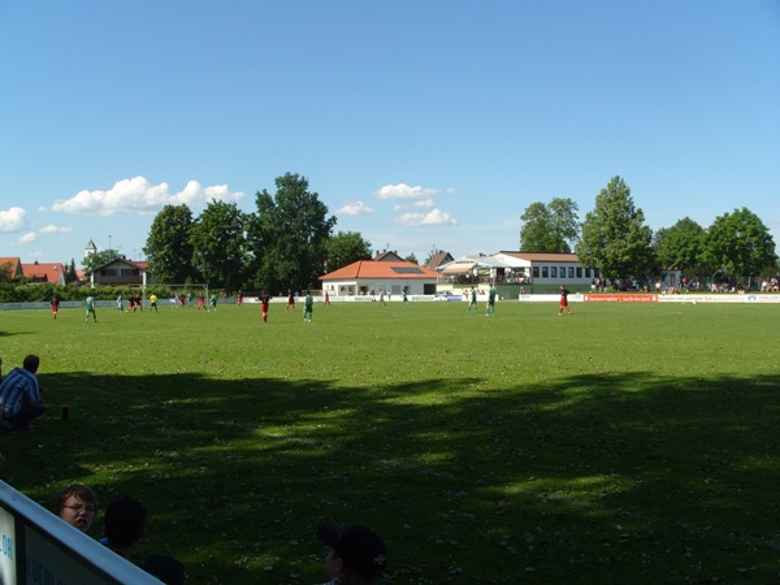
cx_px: 390
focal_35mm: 35
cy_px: 292
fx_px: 789
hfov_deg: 52.6
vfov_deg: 40.7
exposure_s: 1/500
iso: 80
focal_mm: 7.8
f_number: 6.3
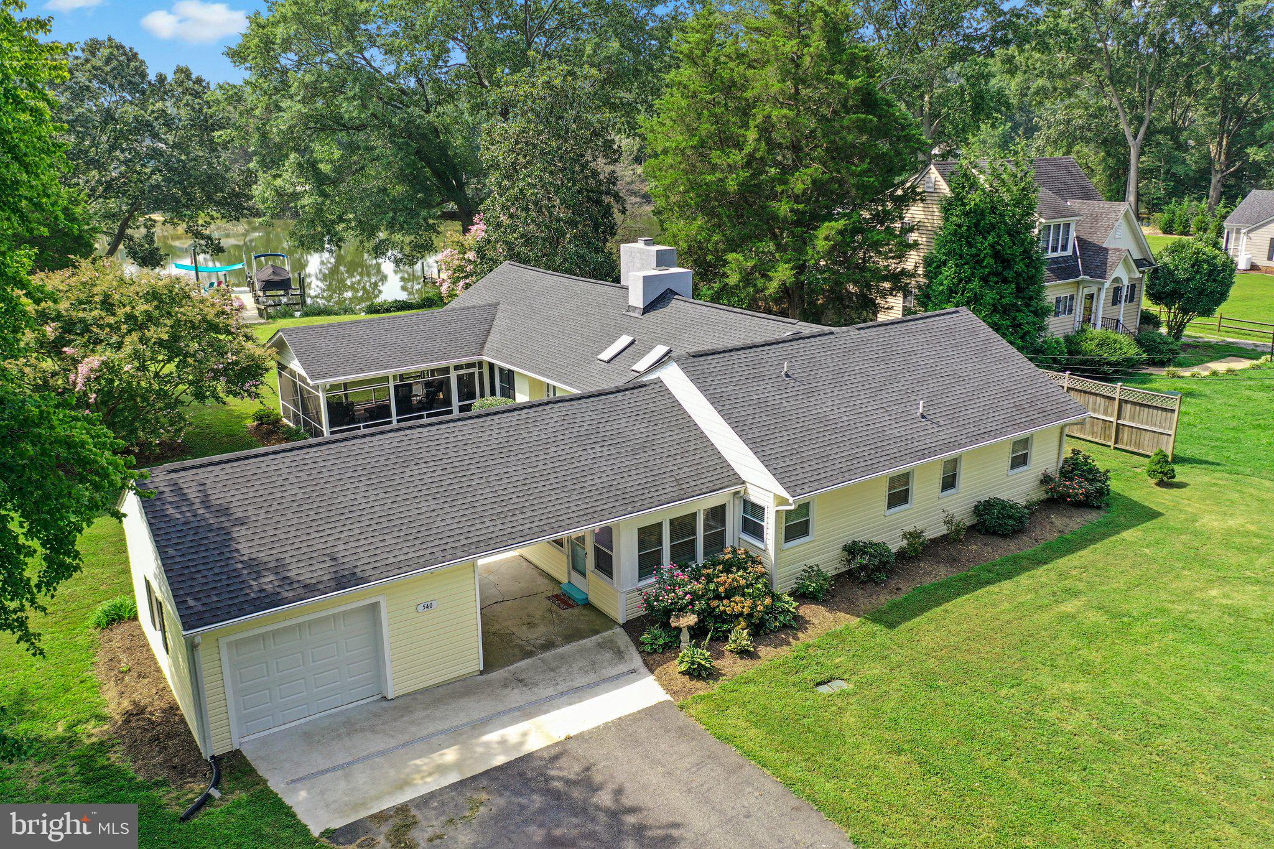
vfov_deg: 46.4
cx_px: 637
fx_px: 991
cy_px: 424
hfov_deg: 65.5
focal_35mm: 28
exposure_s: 1/25
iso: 100
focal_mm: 10.26
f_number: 3.2
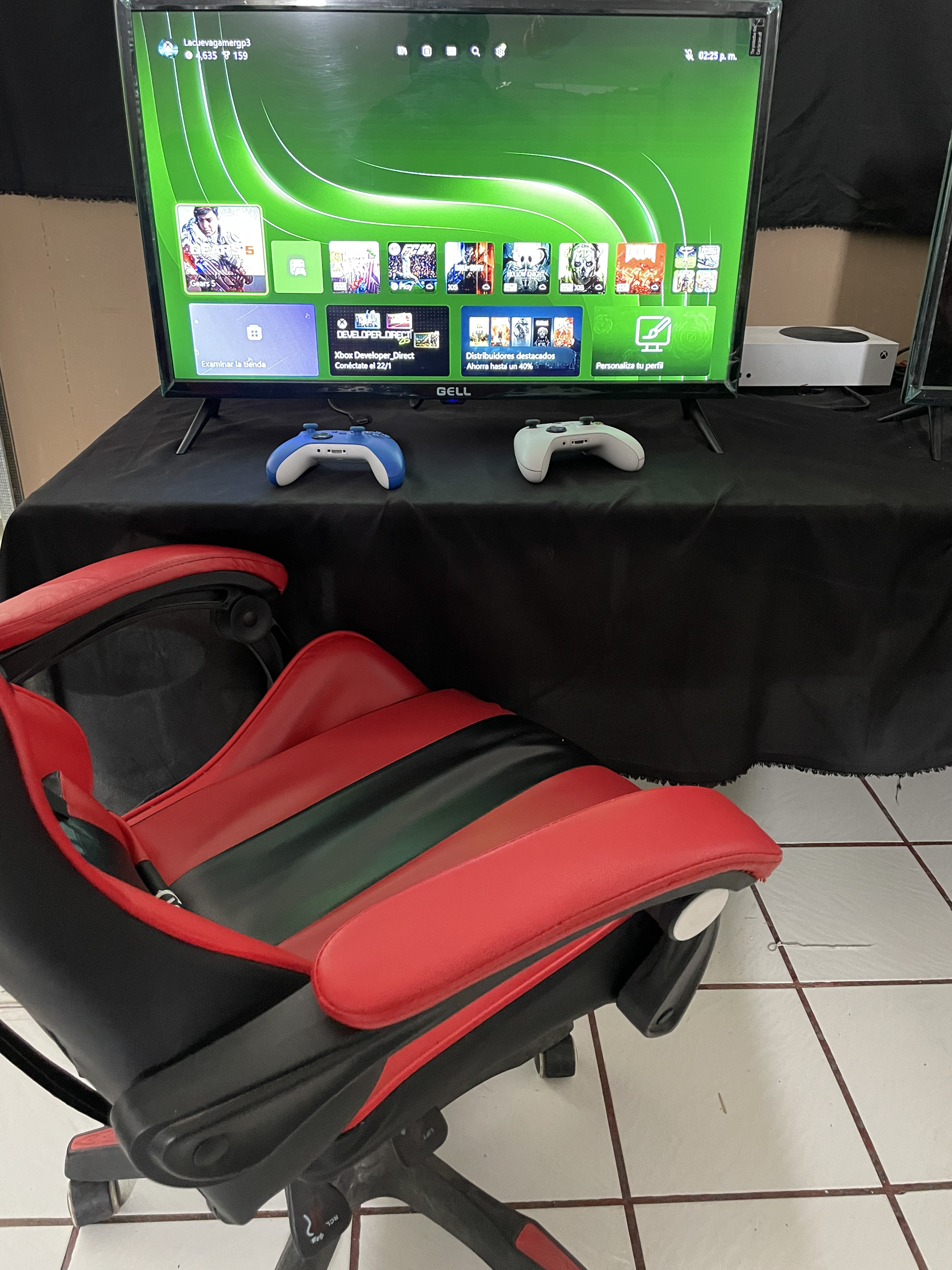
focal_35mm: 26
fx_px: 953
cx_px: 476
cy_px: 635
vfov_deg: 67.3
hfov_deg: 53.1
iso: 640
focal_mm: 4.2
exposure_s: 1/33
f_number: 1.6
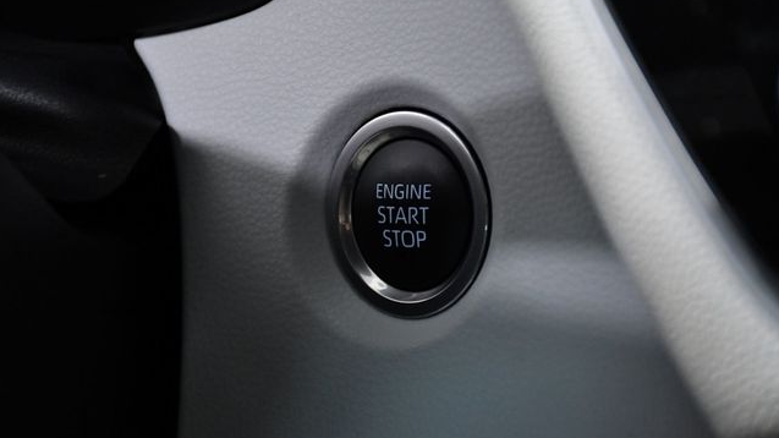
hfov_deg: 15.1
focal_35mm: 142
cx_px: 390
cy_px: 208
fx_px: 2933
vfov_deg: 8.5
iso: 2500
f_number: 5.3
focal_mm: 90
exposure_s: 1/100
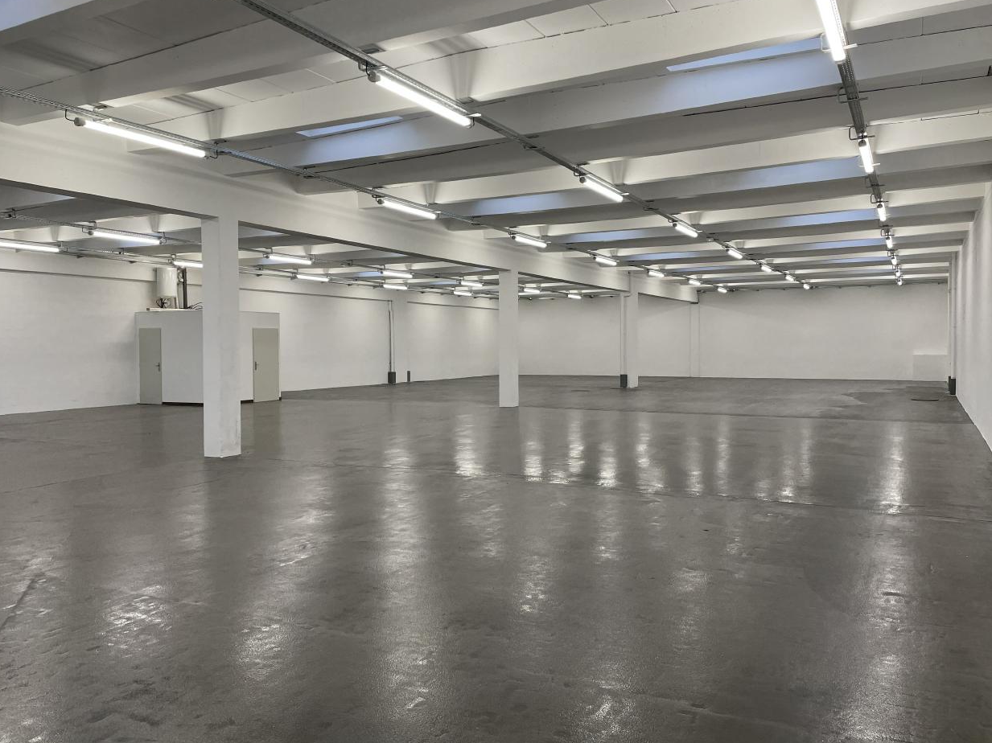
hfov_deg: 65.3
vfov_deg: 51.3
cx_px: 507
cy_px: 362
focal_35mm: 27
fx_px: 774
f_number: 1.6
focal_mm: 4.2
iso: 64
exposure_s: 1/100
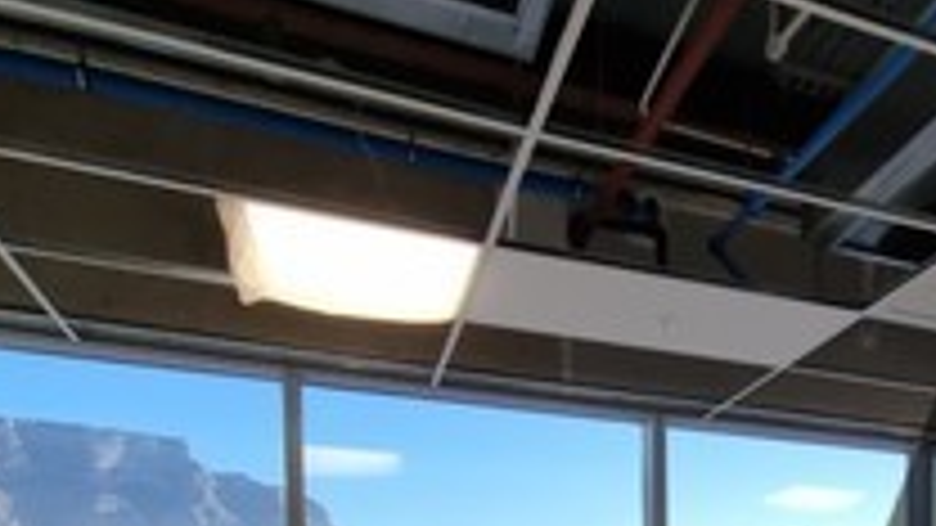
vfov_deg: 27.5
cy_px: 722
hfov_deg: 53.4
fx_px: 844
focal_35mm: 34
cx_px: 774
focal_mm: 2.2
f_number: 2.2
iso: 50
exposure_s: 1/121
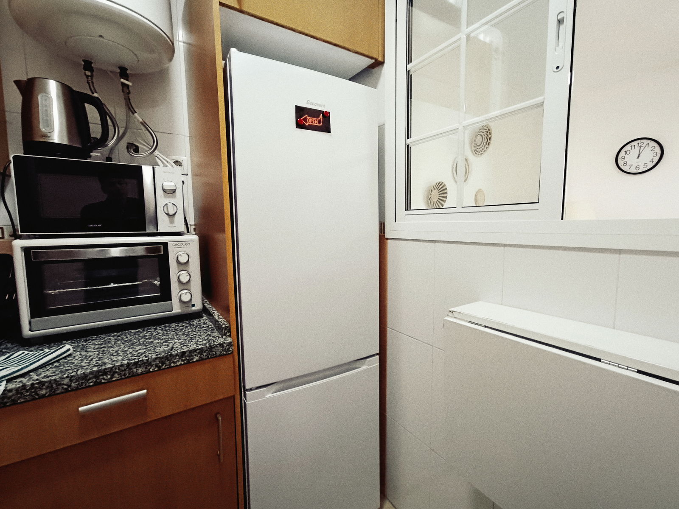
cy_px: 254
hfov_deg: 94.5
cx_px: 340
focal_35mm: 16
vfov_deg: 78.1
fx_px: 314
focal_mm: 1.66
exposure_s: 1/50
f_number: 2.2
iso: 344
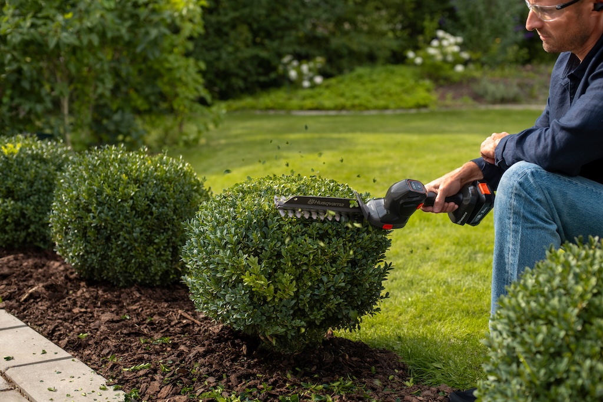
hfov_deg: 39.6
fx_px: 838
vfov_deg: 27.0
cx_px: 302
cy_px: 201
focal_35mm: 50
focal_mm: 50
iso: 64
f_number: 4
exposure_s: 1/160
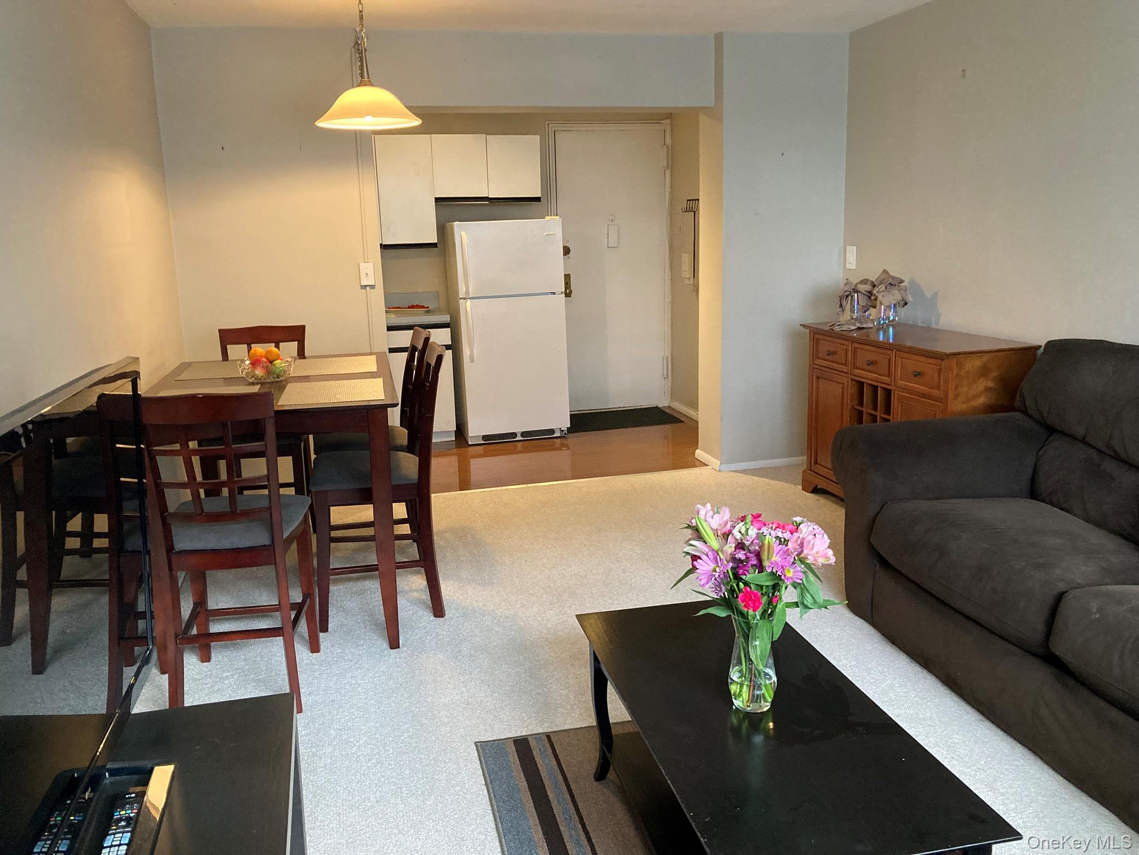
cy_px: 428
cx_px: 570
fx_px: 921
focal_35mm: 28
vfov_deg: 49.7
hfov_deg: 63.4
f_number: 1.8
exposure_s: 1/60
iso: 320
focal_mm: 3.99
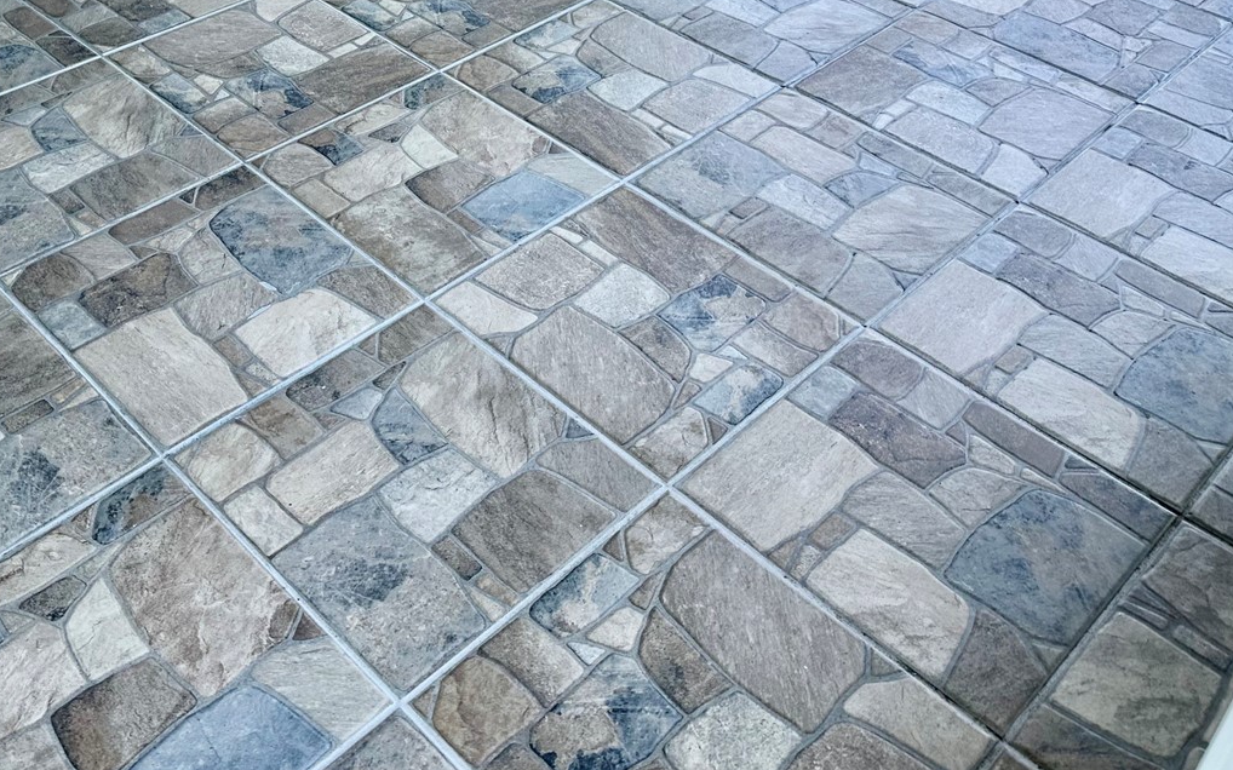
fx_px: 1344
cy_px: 54
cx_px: 413
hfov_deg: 48.5
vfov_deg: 30.4
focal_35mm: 40
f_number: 1.78
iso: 80
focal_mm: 6.86
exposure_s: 1/194
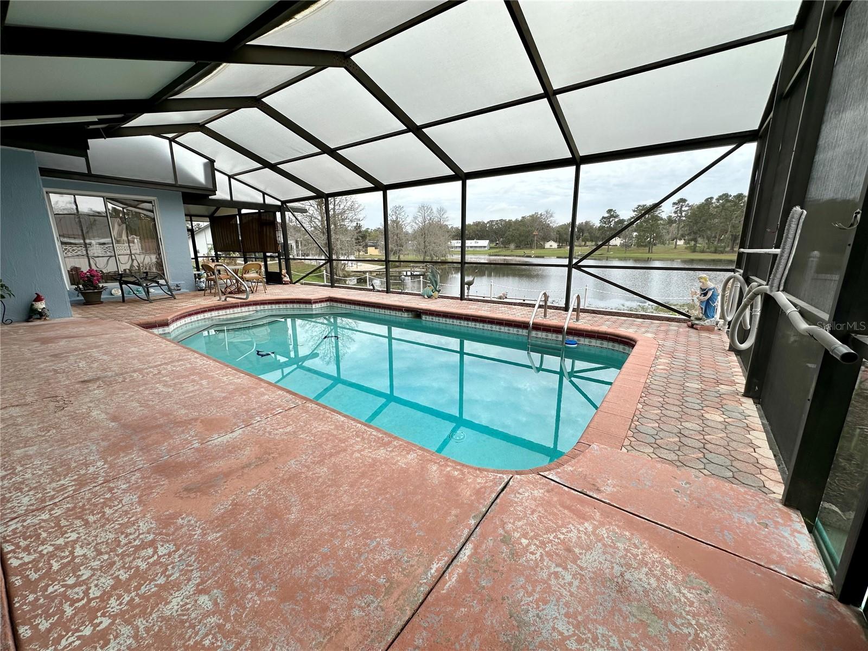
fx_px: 351
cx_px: 434
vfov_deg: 85.7
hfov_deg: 102.1
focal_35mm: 14
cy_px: 326
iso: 40
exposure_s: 1/564
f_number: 2.2
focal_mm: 2.22
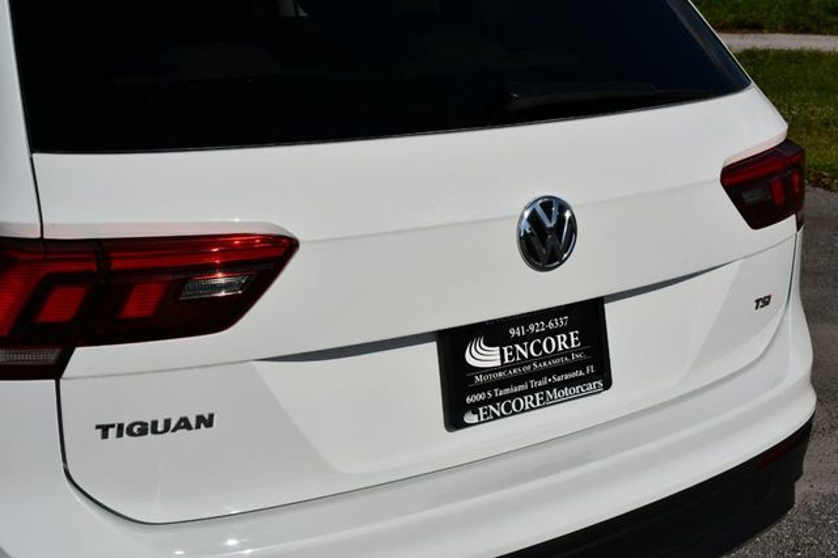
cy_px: 279
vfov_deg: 26.5
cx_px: 419
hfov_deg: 38.9
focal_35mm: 51
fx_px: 1187
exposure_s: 1/640
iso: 100
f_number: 13
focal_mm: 34
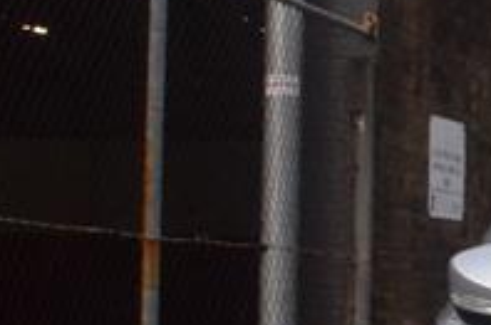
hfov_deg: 10.2
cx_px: 1169
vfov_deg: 7.7
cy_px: 280
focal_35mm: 176
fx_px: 2395
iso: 2000
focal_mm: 20
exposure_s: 1/250
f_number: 16
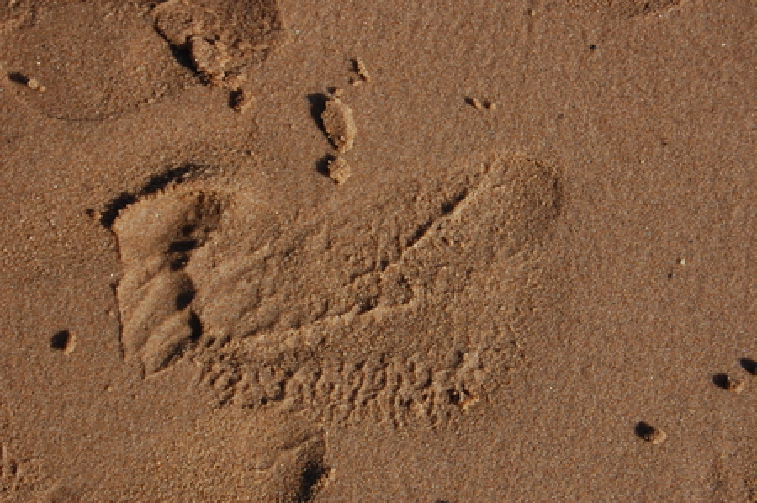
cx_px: 378
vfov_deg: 16.5
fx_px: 1733
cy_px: 252
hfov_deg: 24.6
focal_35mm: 82
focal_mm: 55
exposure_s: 1/320
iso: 200
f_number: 9
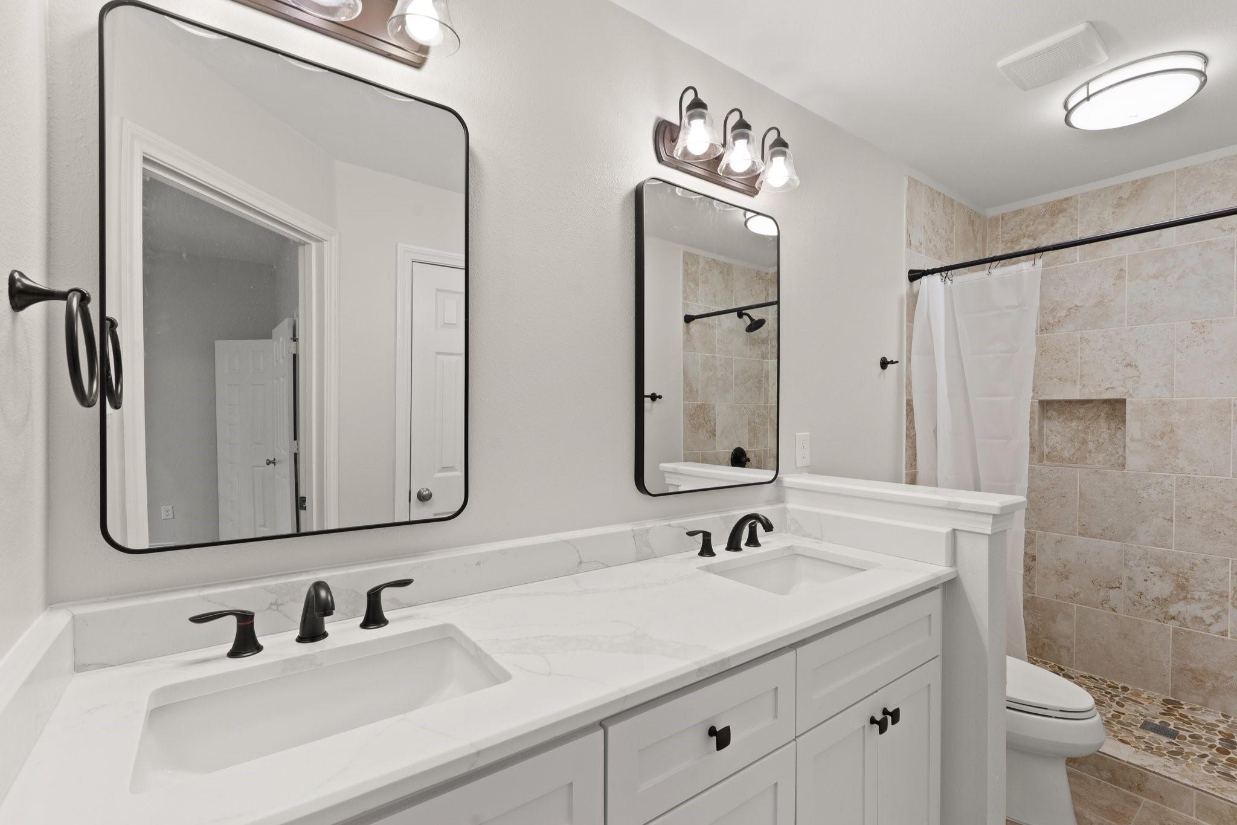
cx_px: 618
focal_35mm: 16
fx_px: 567
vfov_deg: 72.0
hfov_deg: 95.0
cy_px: 412
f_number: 9
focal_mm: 16.5
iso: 320
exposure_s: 1/5
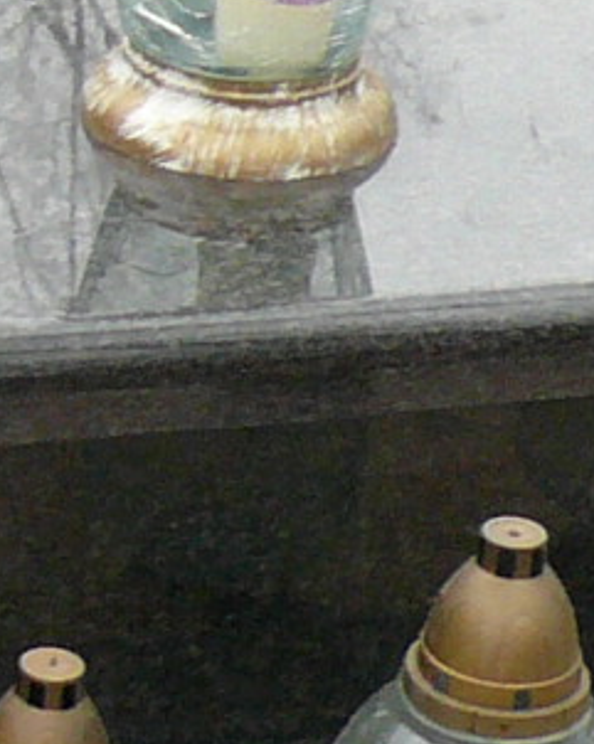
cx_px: 27
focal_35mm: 202
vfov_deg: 9.4
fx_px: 4446
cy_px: -192
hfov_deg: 7.6
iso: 100
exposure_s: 1/40
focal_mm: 4.6
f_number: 2.8
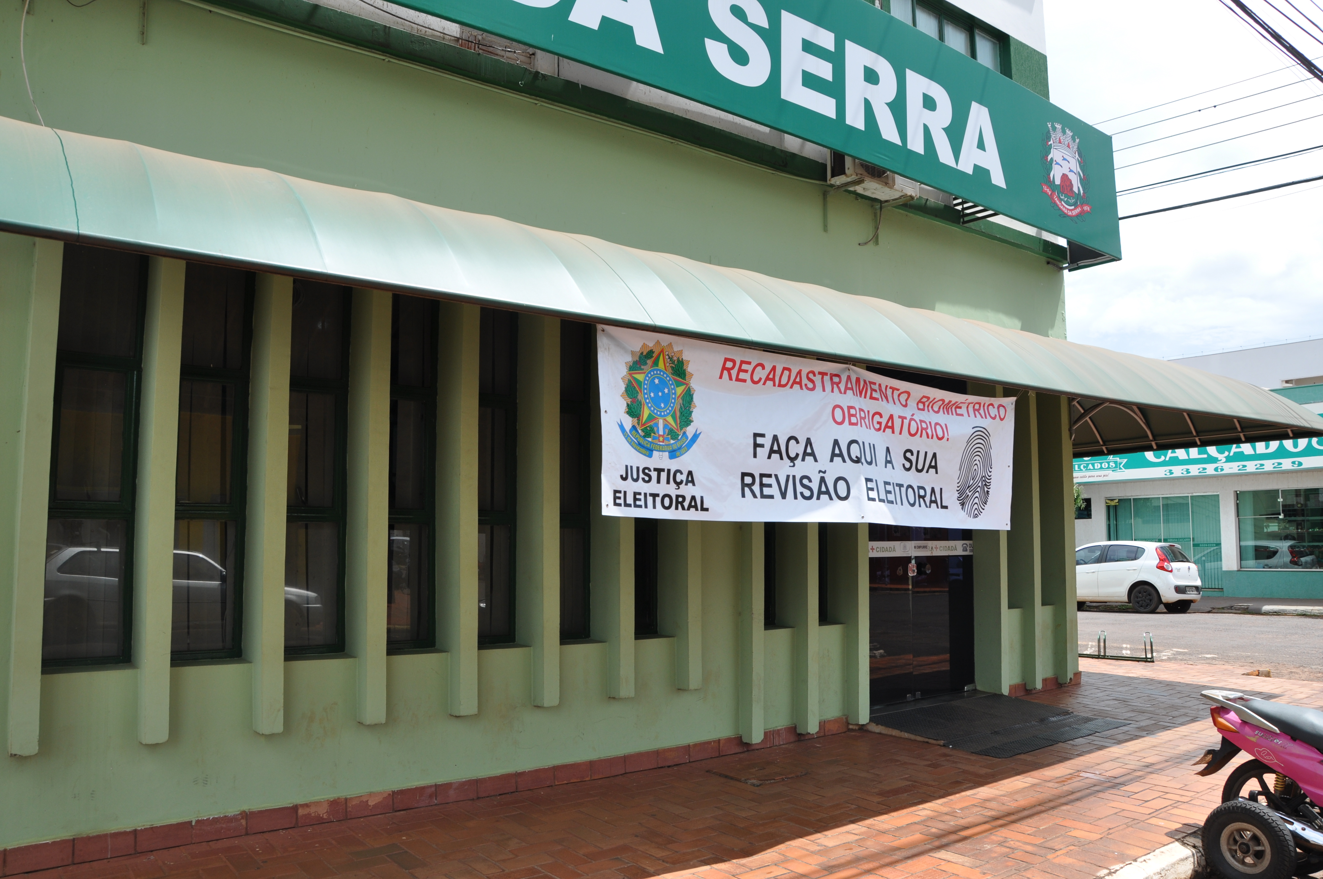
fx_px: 991
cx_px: 662
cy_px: 440
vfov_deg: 47.8
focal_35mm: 27
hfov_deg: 67.4
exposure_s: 1/320
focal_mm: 18
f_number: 9
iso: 200
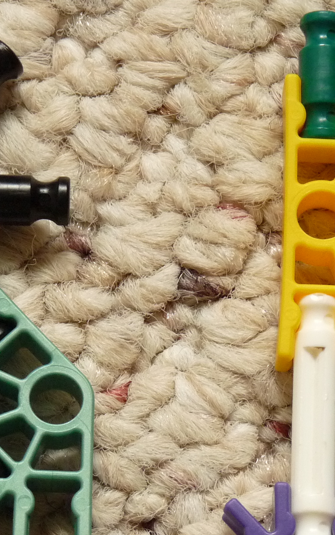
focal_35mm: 330
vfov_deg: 6.4
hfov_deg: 4.0
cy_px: 297
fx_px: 4819
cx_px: 125
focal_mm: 24.5
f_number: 3.6
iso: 320
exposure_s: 1/40
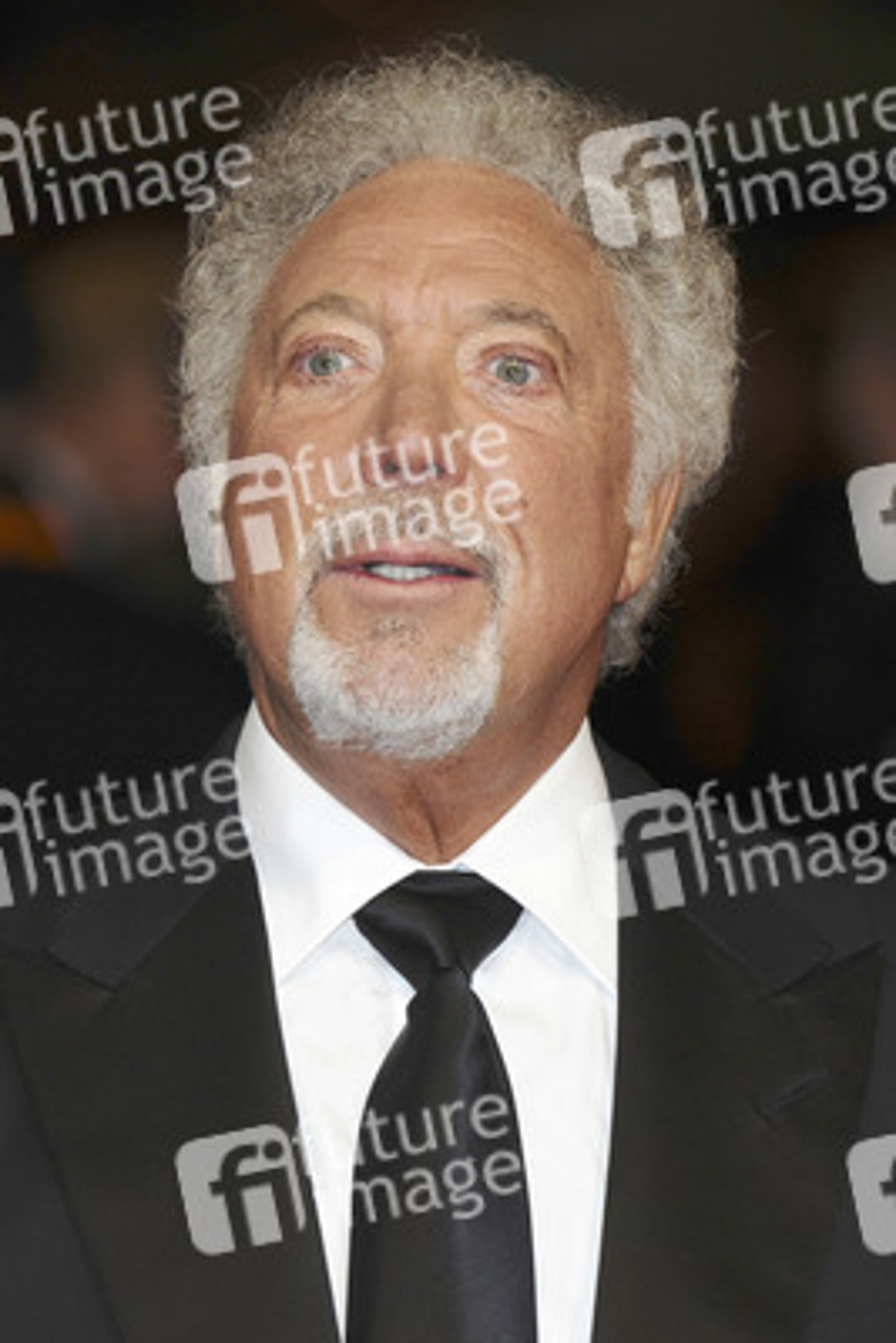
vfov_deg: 7.4
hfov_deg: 5.0
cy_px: 672
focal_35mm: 278
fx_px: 10350
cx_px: 448
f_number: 4.5
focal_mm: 185
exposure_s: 1/200
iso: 320
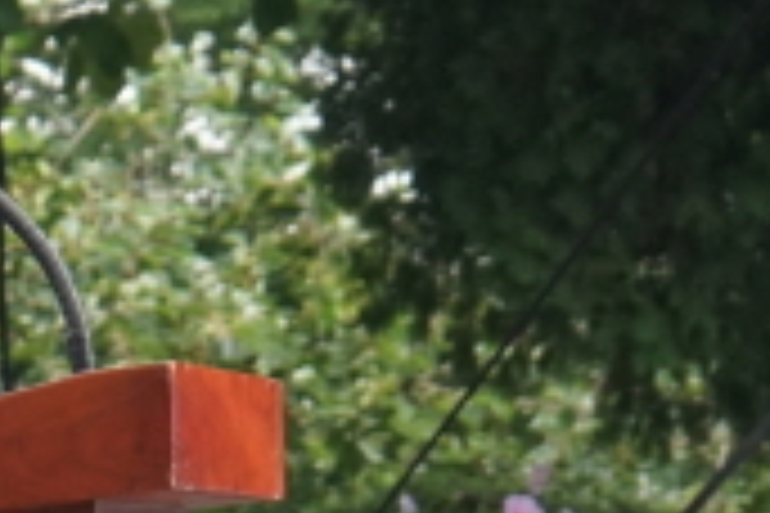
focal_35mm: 246
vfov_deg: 5.6
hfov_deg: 8.2
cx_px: -441
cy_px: 176
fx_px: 5261
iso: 800
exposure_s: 1/160
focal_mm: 70
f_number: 5.6
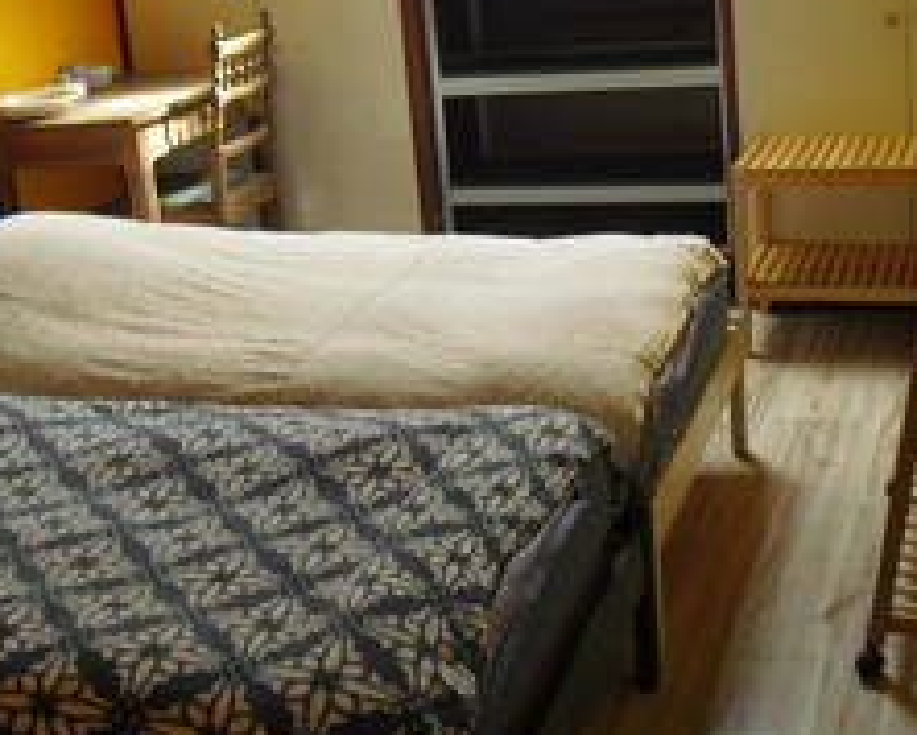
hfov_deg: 33.0
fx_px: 1548
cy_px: 227
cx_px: 458
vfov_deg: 26.5
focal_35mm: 57
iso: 400
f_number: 3.1
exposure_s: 1/100
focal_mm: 6.3
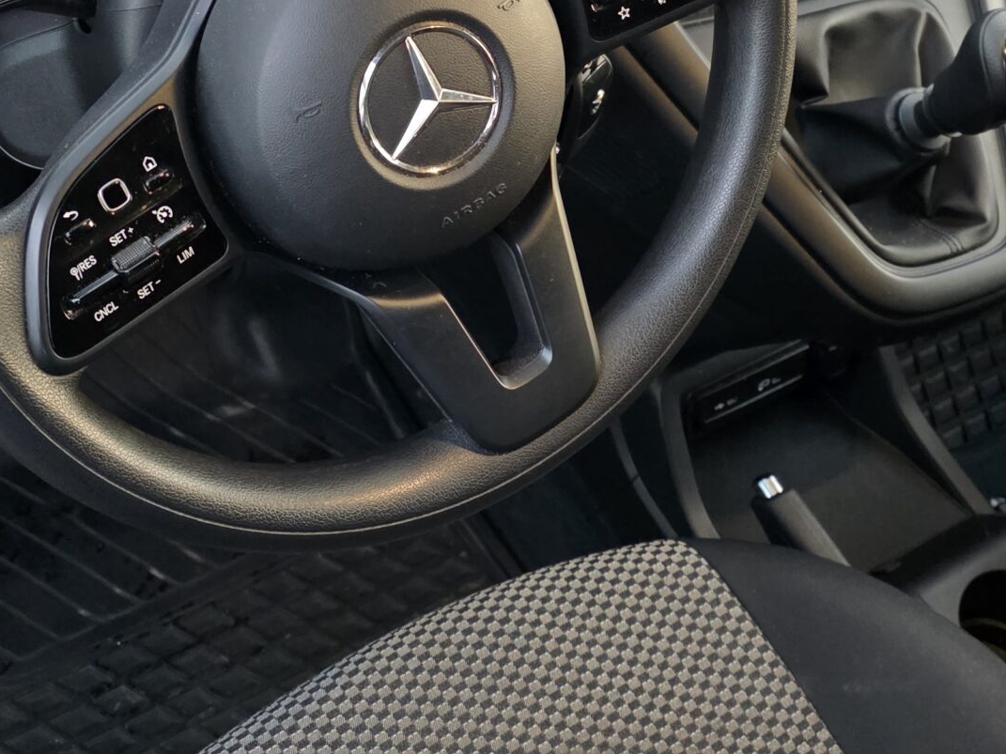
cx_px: 575
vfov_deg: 25.1
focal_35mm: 55
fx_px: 1598
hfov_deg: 34.9
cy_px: -21
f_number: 1.7
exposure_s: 1/100
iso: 1250
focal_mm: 6.25
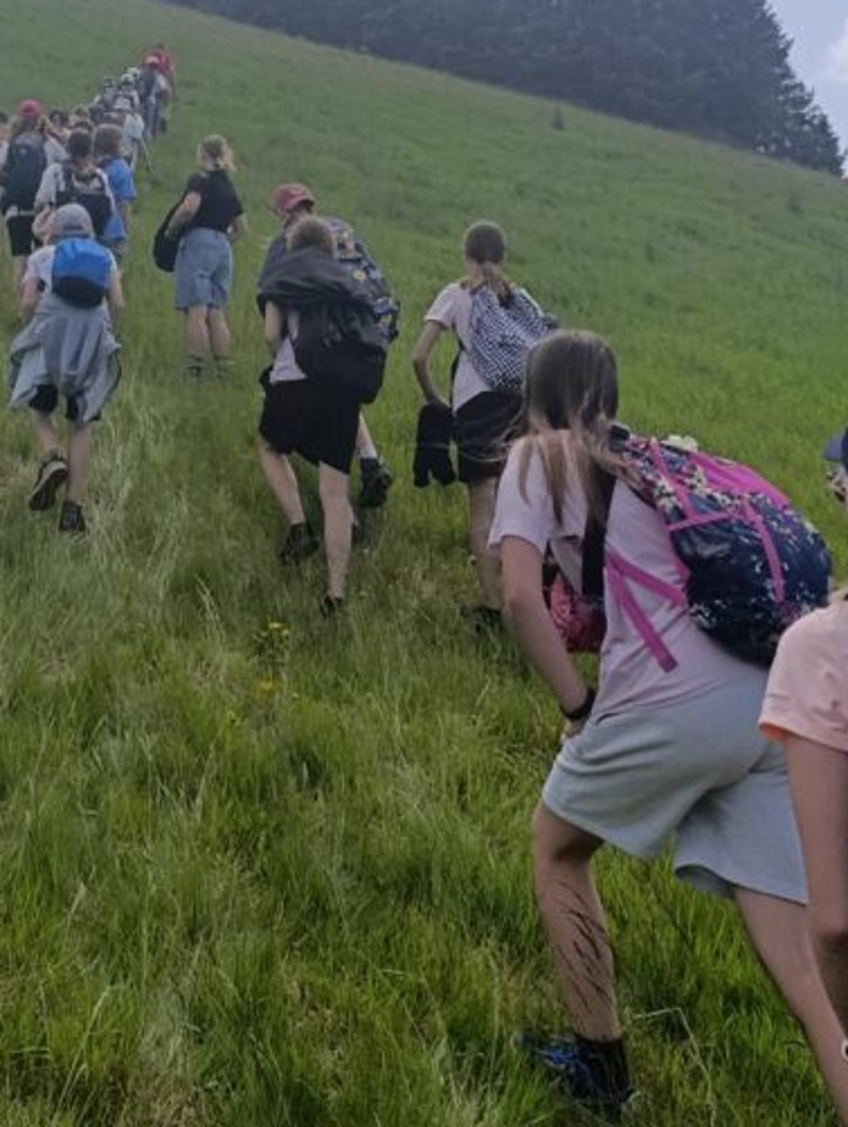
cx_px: 197
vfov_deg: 38.7
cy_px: 207
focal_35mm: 47
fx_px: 1532
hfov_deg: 30.4
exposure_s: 1/1280
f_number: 1.6
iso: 50
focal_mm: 6.14
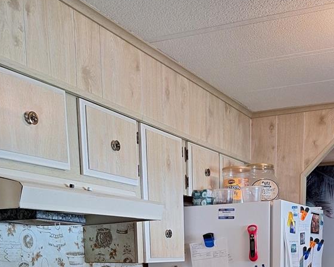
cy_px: 339
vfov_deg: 26.9
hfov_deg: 38.4
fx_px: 475
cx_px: 221
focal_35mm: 48
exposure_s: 1/40
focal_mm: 5.54
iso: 125
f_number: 1.8
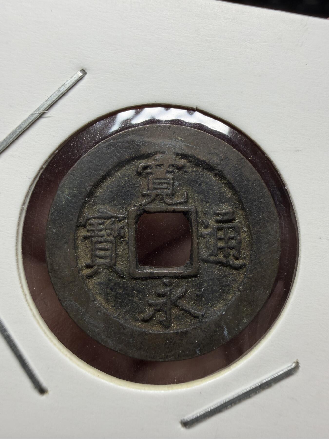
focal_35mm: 26
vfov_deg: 67.3
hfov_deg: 53.1
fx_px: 329
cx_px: 164
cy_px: 220
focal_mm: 2.22
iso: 40
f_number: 2.2
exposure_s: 1/130
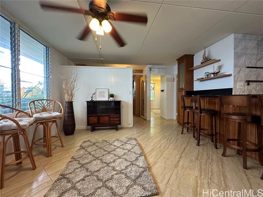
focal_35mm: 14
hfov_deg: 102.1
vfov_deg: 85.7
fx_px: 106
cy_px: 98
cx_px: 132
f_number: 2.2
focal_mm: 2.22
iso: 250
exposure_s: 1/60
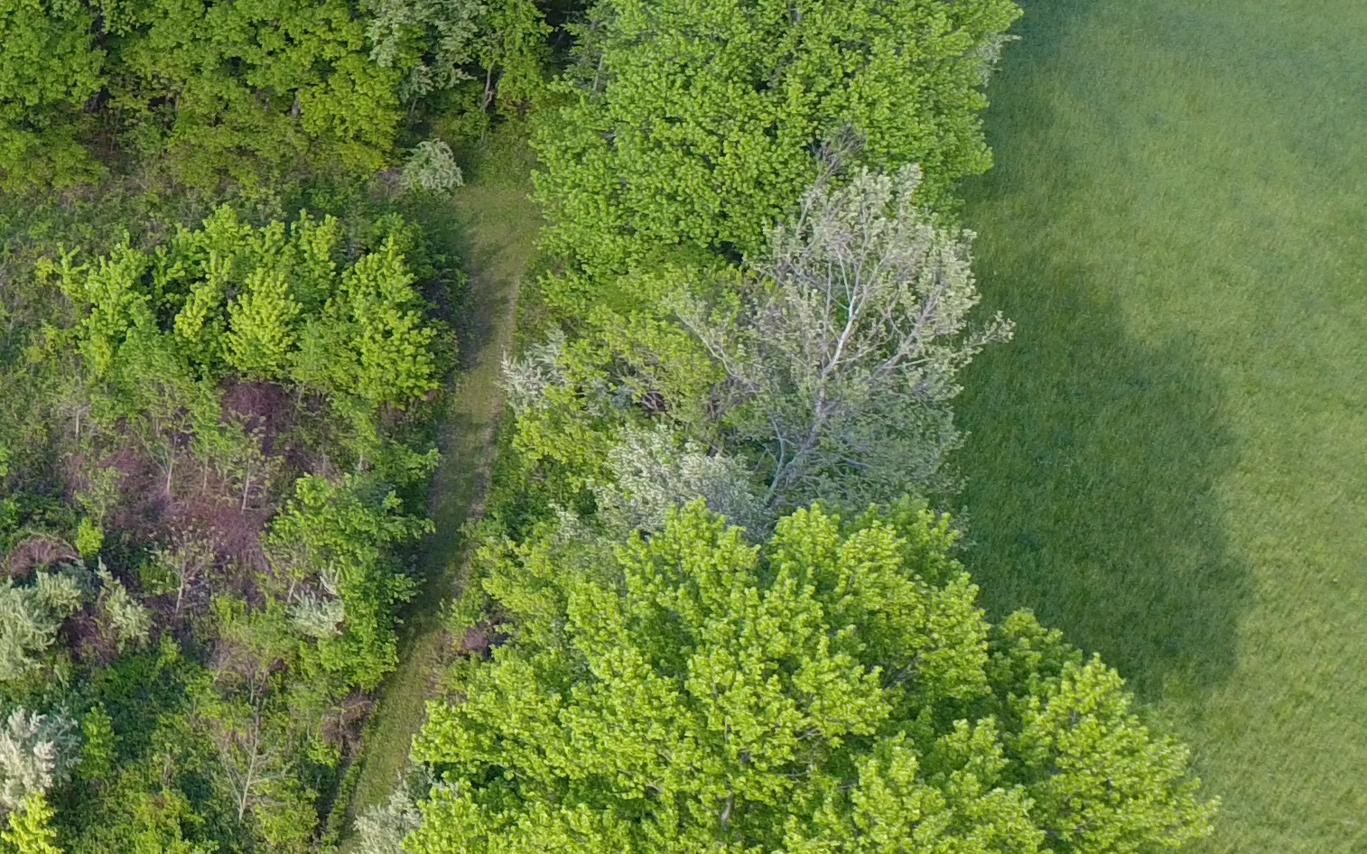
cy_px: 200
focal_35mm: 56
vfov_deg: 22.9
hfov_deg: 30.0
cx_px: -348
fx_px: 2086
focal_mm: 3.61
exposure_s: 1/140
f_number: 2.8
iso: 100
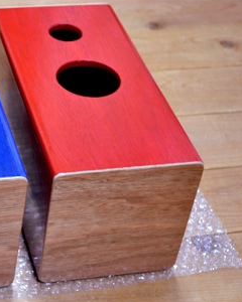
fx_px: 806
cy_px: 154
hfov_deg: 16.8
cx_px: 10
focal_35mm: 90
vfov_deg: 21.3
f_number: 5.3
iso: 100
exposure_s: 1/1.6
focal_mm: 40
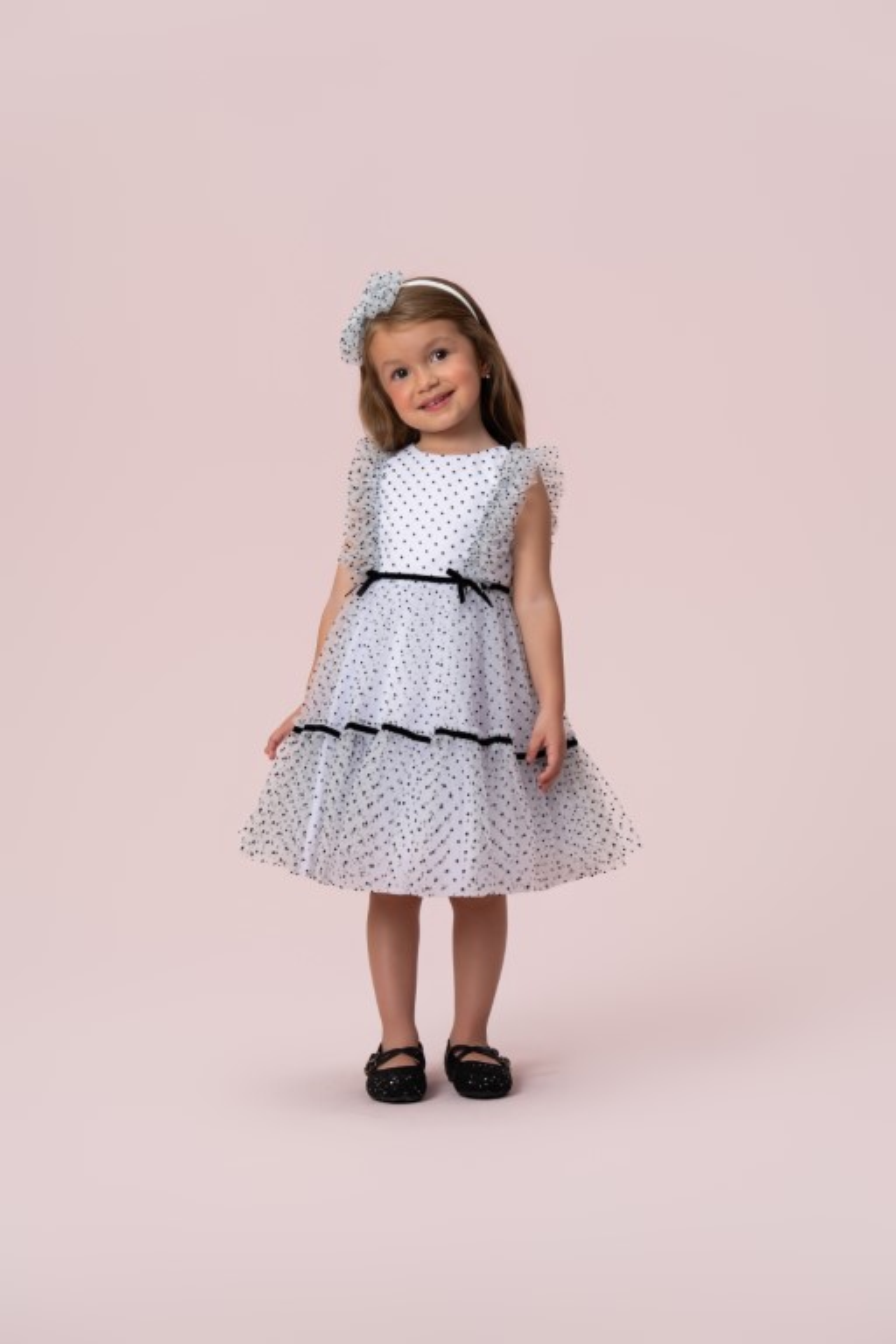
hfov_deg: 14.9
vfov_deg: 22.1
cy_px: 672
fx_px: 3434
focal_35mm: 92
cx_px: 448
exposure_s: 1/160
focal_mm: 92
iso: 100
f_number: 7.1
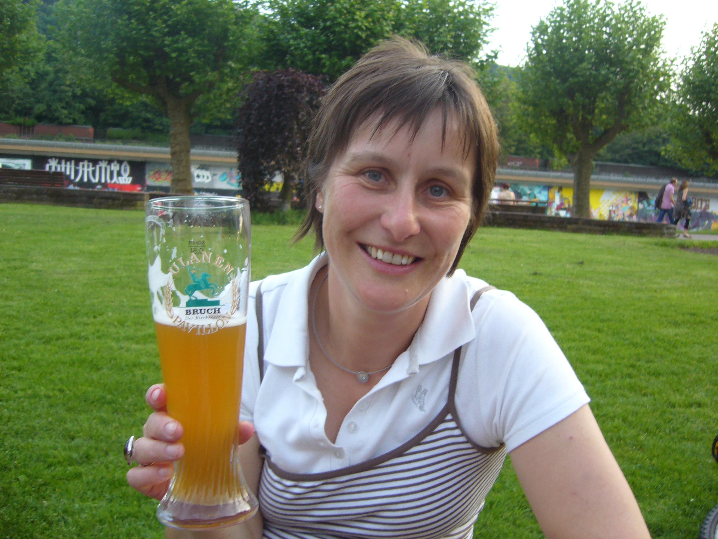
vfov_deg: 40.7
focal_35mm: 35
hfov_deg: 52.6
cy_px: 270
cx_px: 359
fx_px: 726
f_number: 2.8
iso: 80
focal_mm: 5.8
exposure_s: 1/40
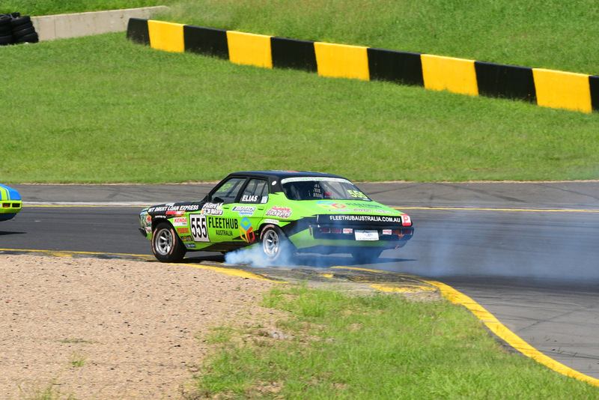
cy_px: 200
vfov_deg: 3.5
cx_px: 300
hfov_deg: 5.3
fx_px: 6491
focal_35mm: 390
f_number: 13
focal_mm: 260
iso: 400
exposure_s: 1/500
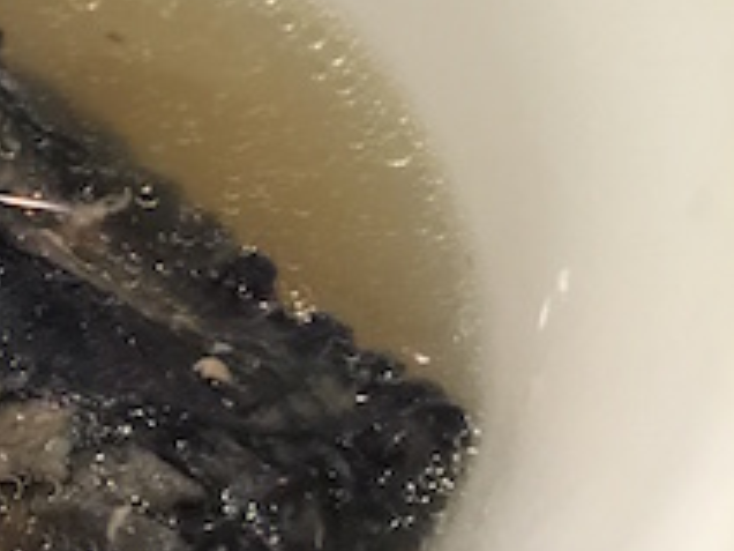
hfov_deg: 22.2
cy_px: 277
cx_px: -239
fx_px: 1654
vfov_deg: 18.9
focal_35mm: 78
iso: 125
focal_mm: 4.15
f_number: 2.2
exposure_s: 1/10
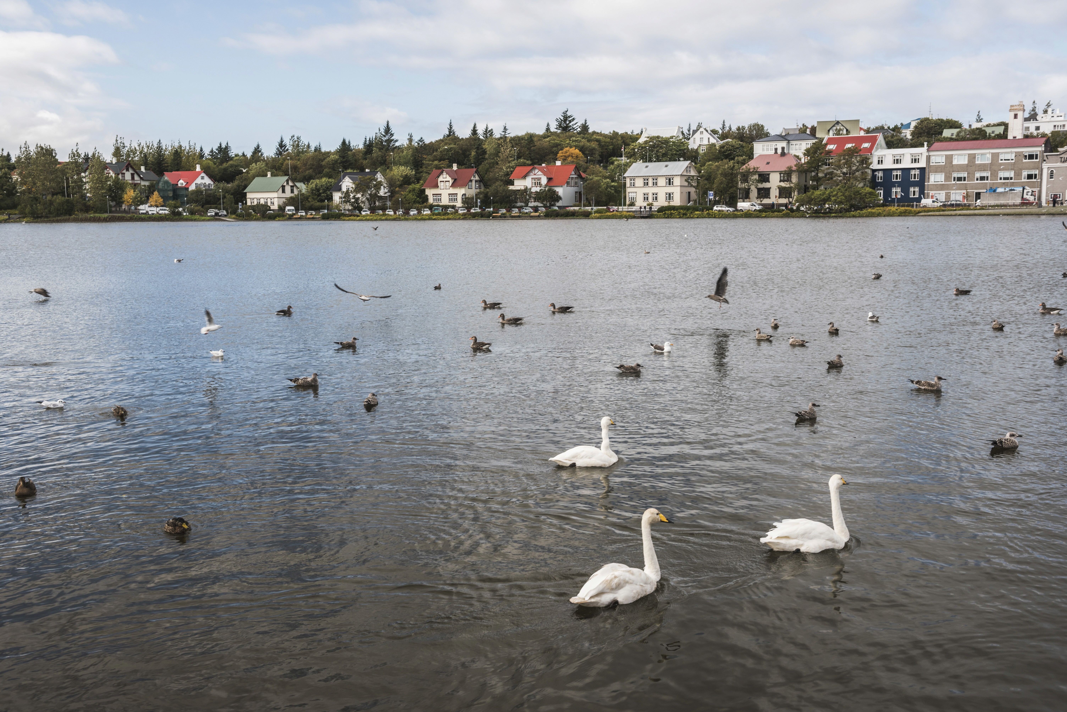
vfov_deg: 35.1
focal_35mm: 38
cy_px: 356
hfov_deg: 50.7
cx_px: 534
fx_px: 1127
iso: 100
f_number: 6.3
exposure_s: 1/125
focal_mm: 38
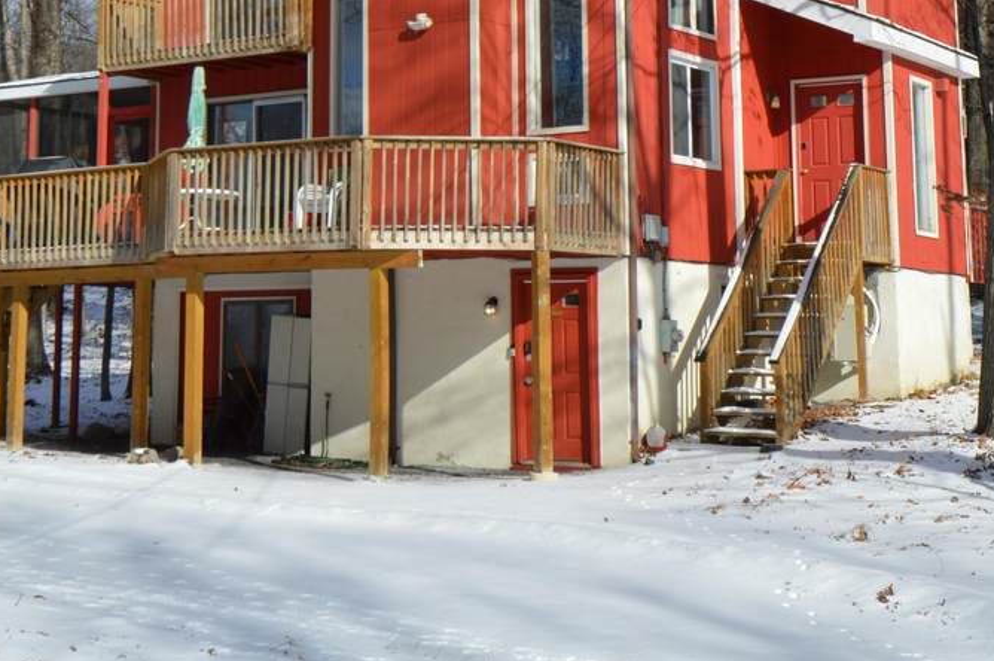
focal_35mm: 69
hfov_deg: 29.2
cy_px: 36
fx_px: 1903
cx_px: 388
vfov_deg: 19.3
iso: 100
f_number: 8
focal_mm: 24
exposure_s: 1/250
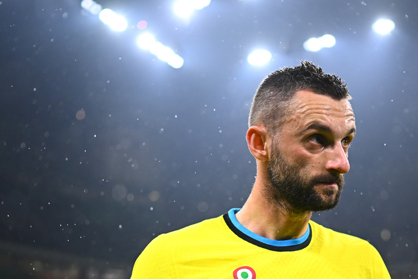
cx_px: 259
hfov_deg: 31.8
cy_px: 250
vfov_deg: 21.1
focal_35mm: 63
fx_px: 731
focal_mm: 35
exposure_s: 1/2000
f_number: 1.8
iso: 1000
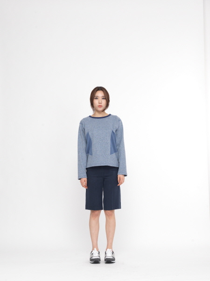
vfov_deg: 31.2
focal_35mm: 62
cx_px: 105
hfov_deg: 23.7
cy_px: 140
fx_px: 502
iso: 100
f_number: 9
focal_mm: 80
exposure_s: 1/250
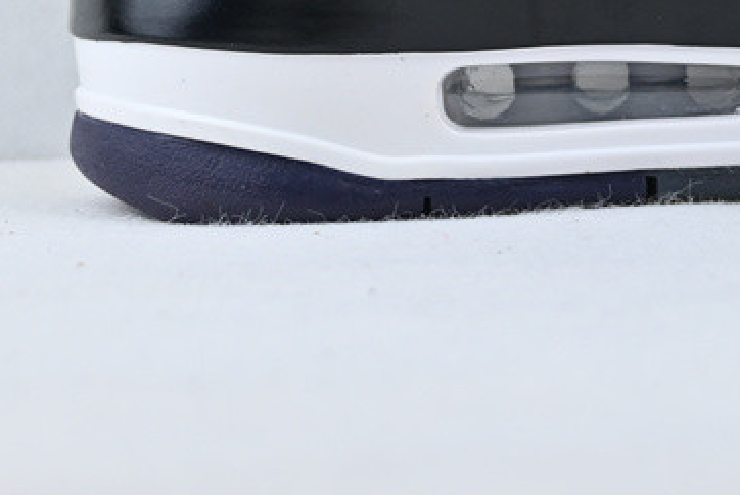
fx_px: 3065
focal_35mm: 149
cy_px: -235
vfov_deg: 9.0
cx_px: 1008
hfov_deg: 13.2
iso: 100
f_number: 4.8
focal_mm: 30
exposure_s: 1/50
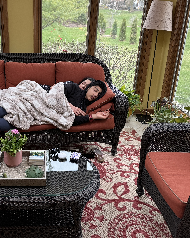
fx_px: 267
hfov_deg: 38.2
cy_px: 99
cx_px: 48
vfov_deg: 47.7
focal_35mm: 38
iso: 200
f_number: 1.78
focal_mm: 6.76
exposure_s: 1/74
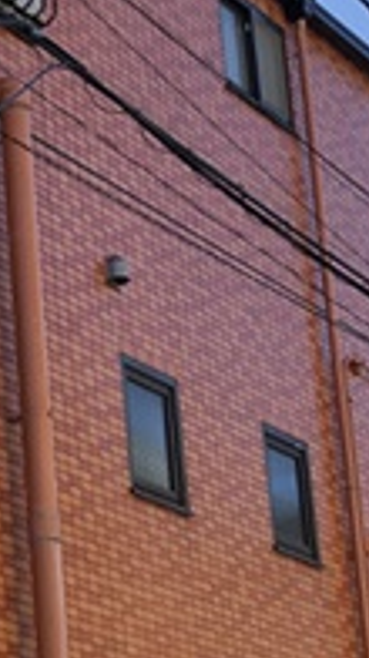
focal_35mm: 109
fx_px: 1899
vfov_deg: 19.4
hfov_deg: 10.2
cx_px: -374
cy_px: 547
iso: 20
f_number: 1.8
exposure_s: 1/428
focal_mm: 3.99
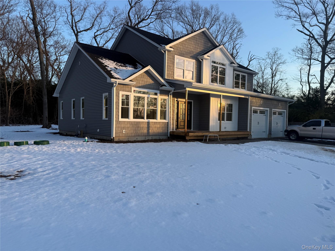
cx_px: 168
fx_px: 232
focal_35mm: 24
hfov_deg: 71.6
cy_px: 126
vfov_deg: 56.8
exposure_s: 1/1032
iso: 80
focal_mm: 6.76
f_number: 1.78
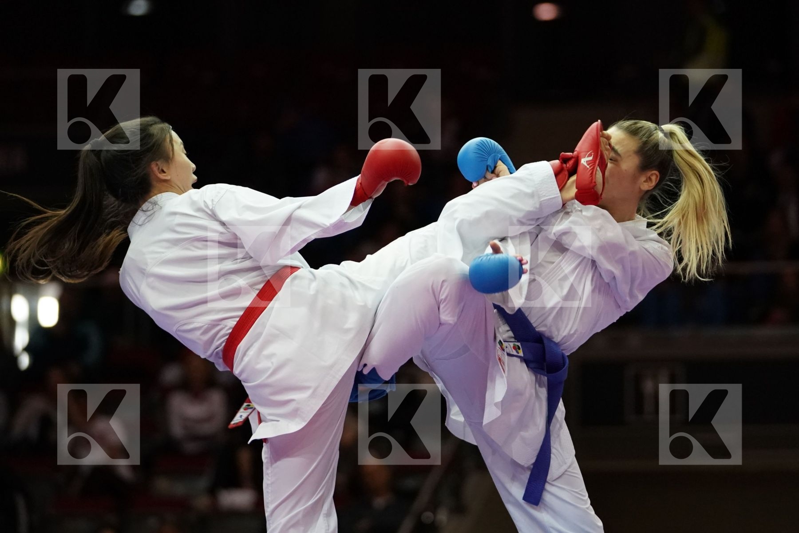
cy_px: 266
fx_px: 4660
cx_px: 400
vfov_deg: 6.5
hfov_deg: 9.8
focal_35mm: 210
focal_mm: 140
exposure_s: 1/1000
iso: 4000
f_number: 2.8
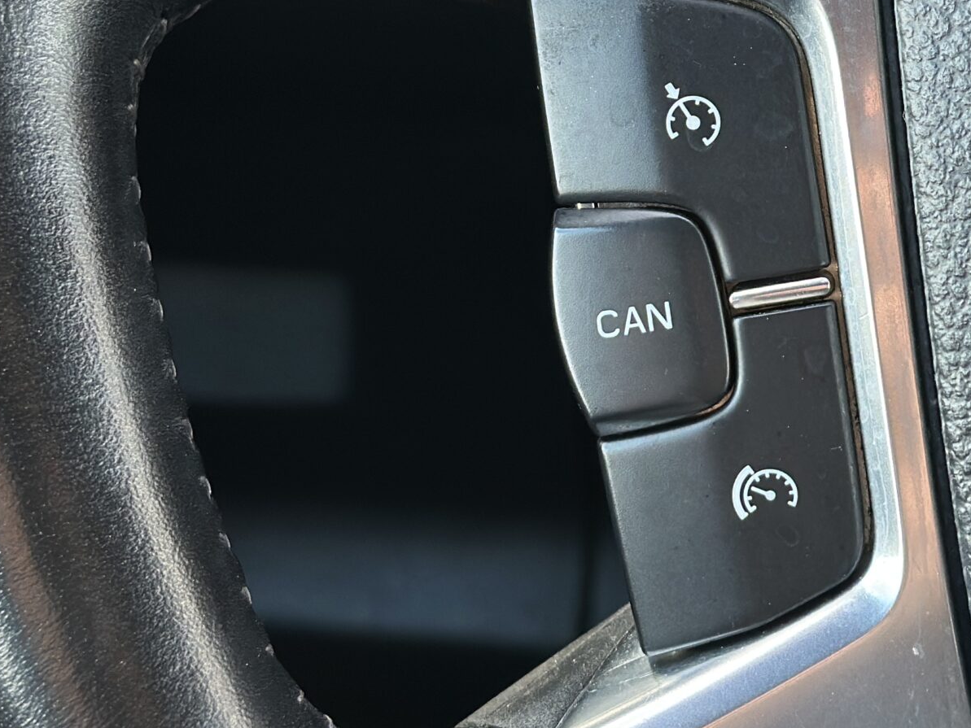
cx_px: 694
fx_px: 2890
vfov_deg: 14.2
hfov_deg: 19.0
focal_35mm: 103
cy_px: 65
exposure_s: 1/85
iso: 125
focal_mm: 6.86
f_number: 1.78
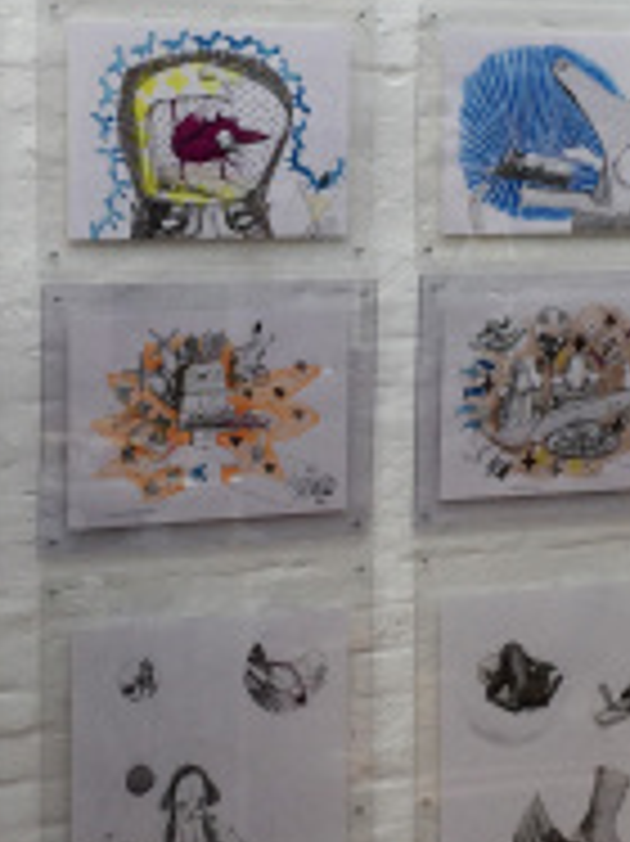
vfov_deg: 21.7
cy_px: 304
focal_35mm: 90
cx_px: 243
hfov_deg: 16.4
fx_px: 2186
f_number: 2.2
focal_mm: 4.15
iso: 32
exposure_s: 1/1522
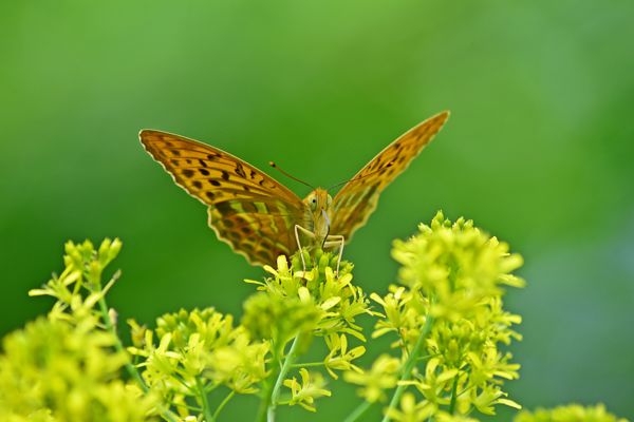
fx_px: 7924
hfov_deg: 4.6
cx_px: 317
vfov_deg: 3.1
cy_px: 211
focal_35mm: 450
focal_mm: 300
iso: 500
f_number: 8
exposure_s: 1/500
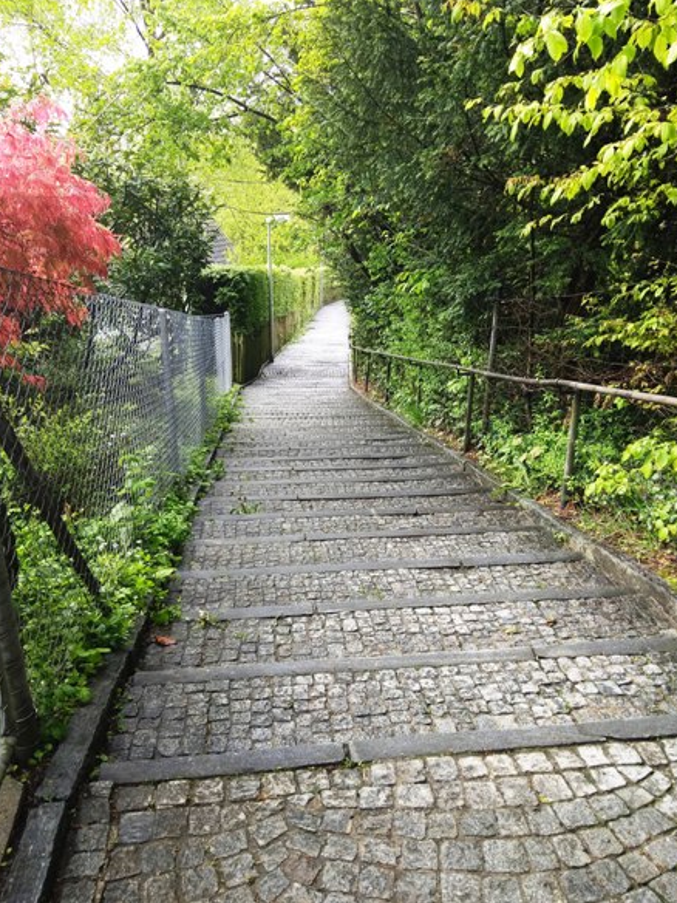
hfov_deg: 58.9
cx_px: 354
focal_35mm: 23
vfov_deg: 73.9
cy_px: 459
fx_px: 600
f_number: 2
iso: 100
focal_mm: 3.57
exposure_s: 1/112
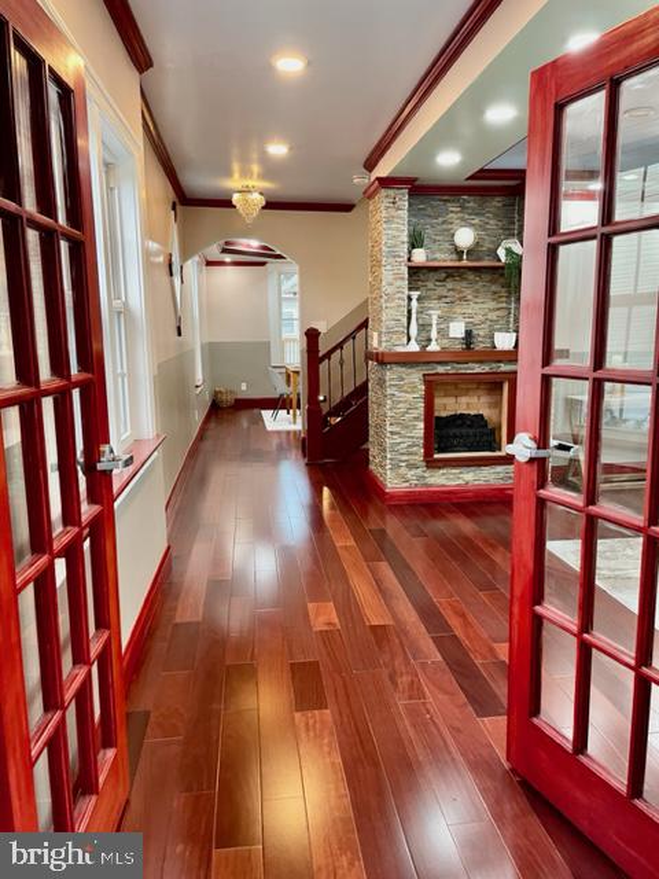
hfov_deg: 53.1
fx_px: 660
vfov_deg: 67.3
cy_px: 440
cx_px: 330
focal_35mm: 26
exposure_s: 1/60
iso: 160
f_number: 1.6
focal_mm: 4.2
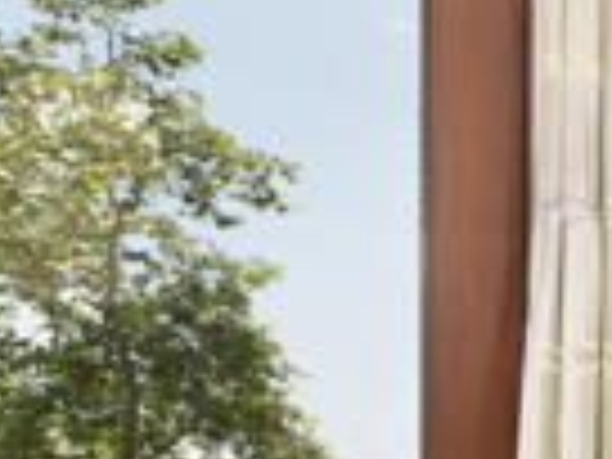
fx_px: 1202
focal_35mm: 68
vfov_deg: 20.0
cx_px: 1224
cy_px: 583
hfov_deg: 18.5
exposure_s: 1/200
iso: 200
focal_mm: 15
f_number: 8
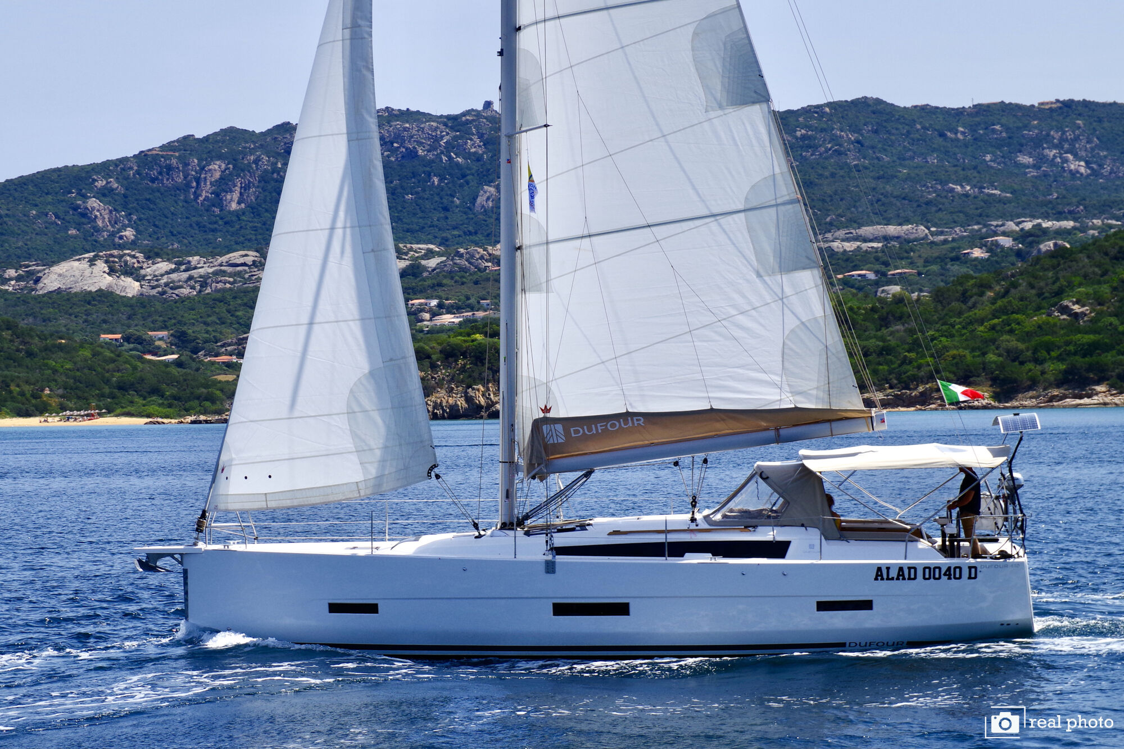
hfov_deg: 19.5
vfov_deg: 13.0
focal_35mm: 105
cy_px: 374
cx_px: 562
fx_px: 3278
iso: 200
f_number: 13
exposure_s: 1/400
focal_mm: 70
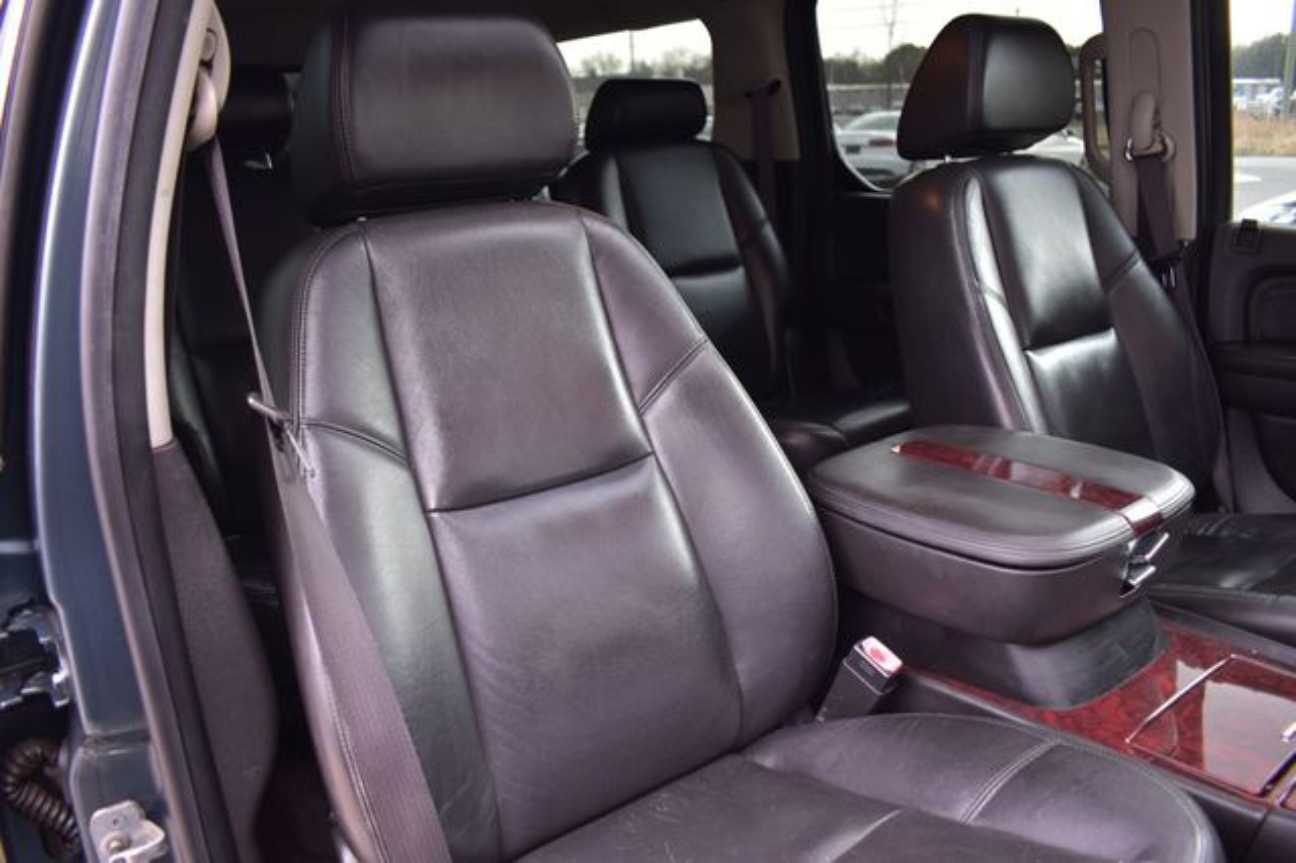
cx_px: 648
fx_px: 971
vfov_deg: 47.9
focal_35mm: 27
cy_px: 432
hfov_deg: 67.4
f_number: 3.5
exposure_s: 1/60
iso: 320
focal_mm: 18
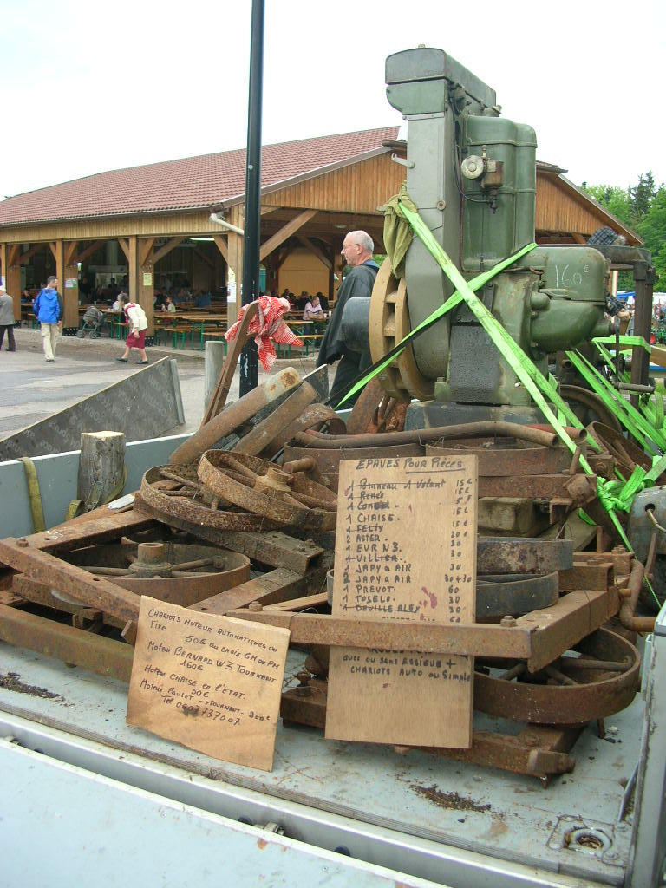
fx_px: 898
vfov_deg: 52.6
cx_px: 333
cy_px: 444
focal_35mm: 35
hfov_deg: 40.7
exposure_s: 1/100
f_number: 2.8
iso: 50
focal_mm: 5.8
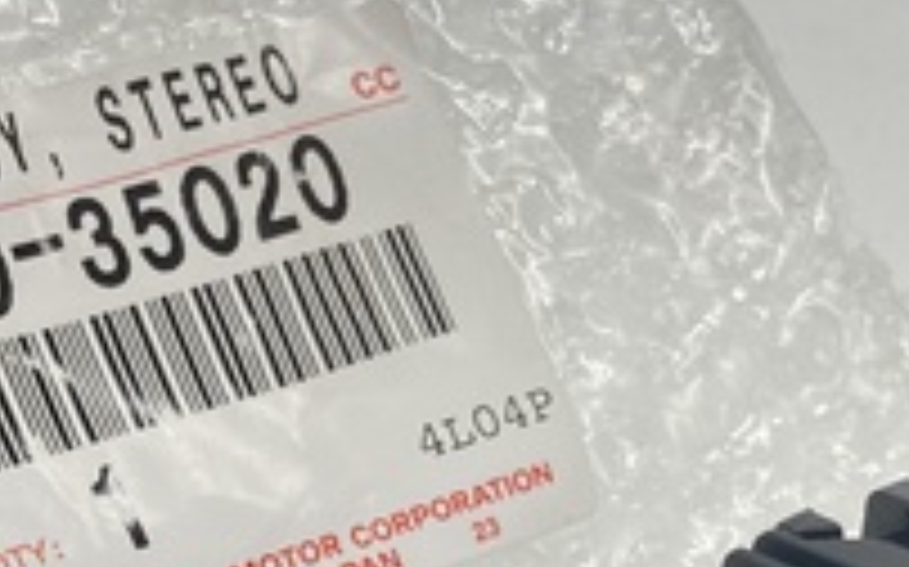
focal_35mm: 94
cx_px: 360
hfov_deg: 22.1
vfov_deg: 13.6
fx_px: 2327
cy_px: 598
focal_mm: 3.99
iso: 80
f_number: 1.8
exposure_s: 1/60
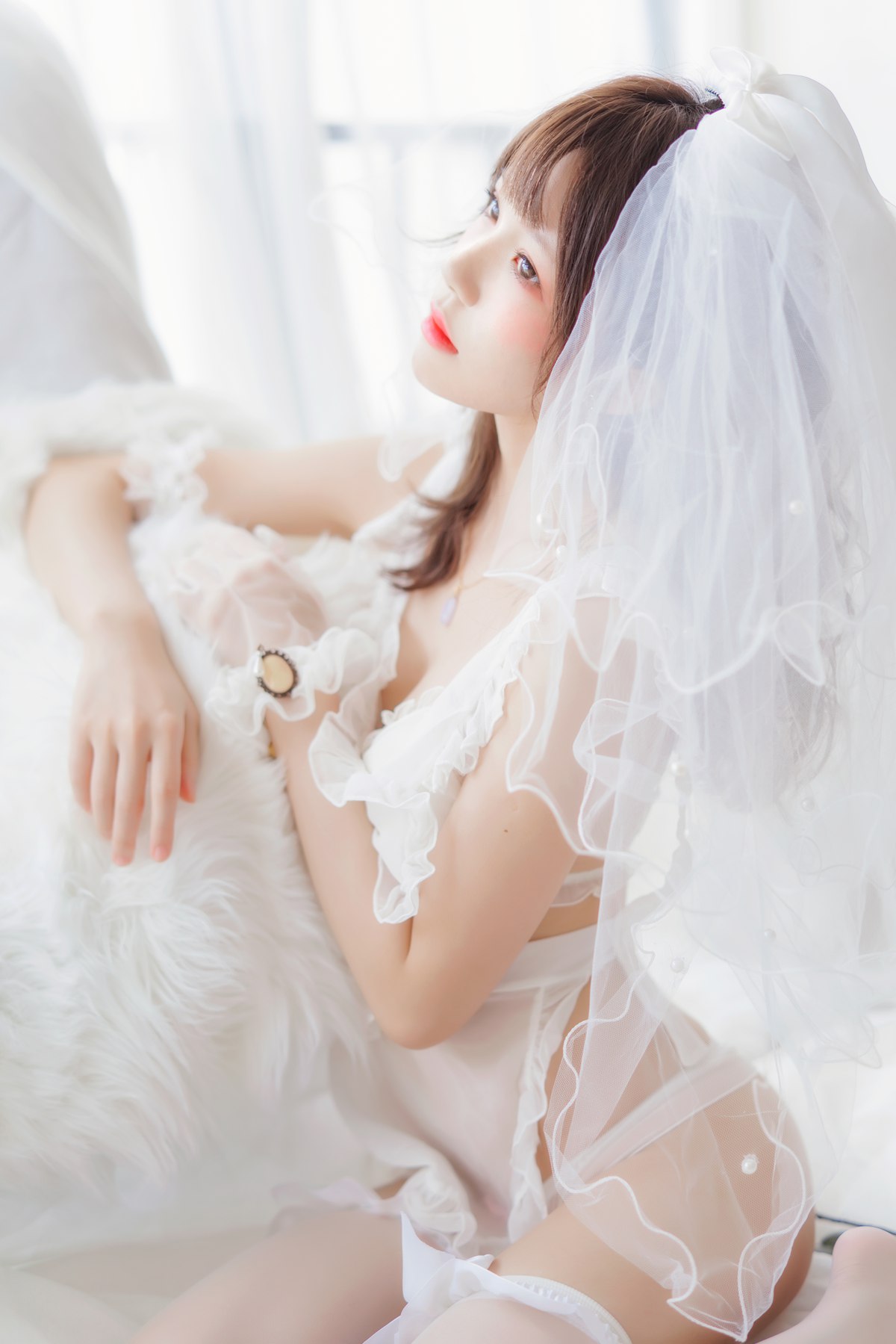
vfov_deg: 39.6
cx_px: 448
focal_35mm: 50
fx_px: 1866
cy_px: 672
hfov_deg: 27.0
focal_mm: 50
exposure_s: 1/200
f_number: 2
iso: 200
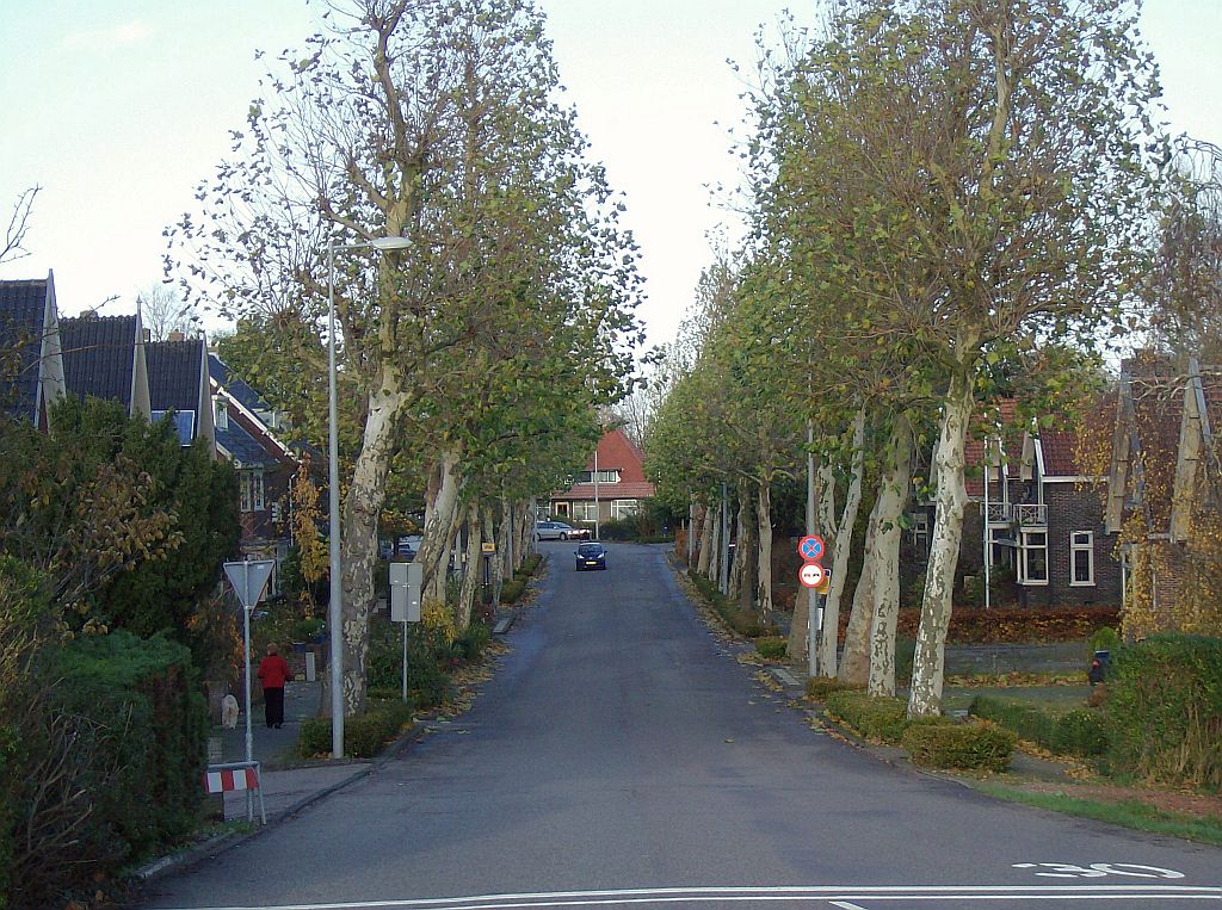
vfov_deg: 17.3
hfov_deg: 23.1
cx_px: 611
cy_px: 455
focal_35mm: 85
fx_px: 2994
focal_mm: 14.1
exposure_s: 1/268
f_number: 4.2
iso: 100
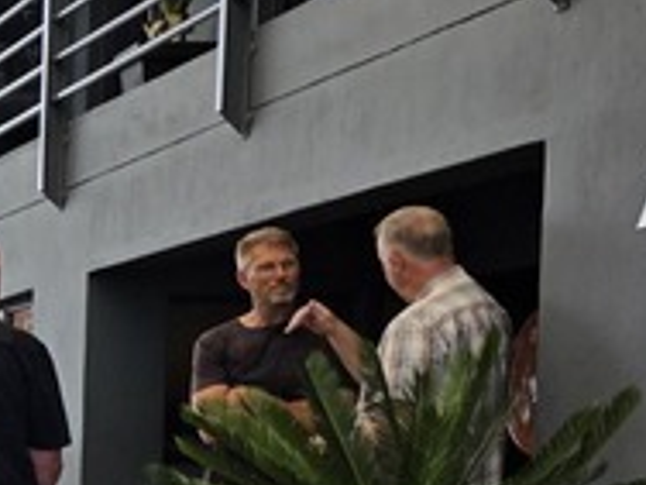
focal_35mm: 125
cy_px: 640
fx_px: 2333
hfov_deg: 13.2
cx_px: -711
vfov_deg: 11.5
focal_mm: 6.25
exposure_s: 1/2953
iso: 80
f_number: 1.7
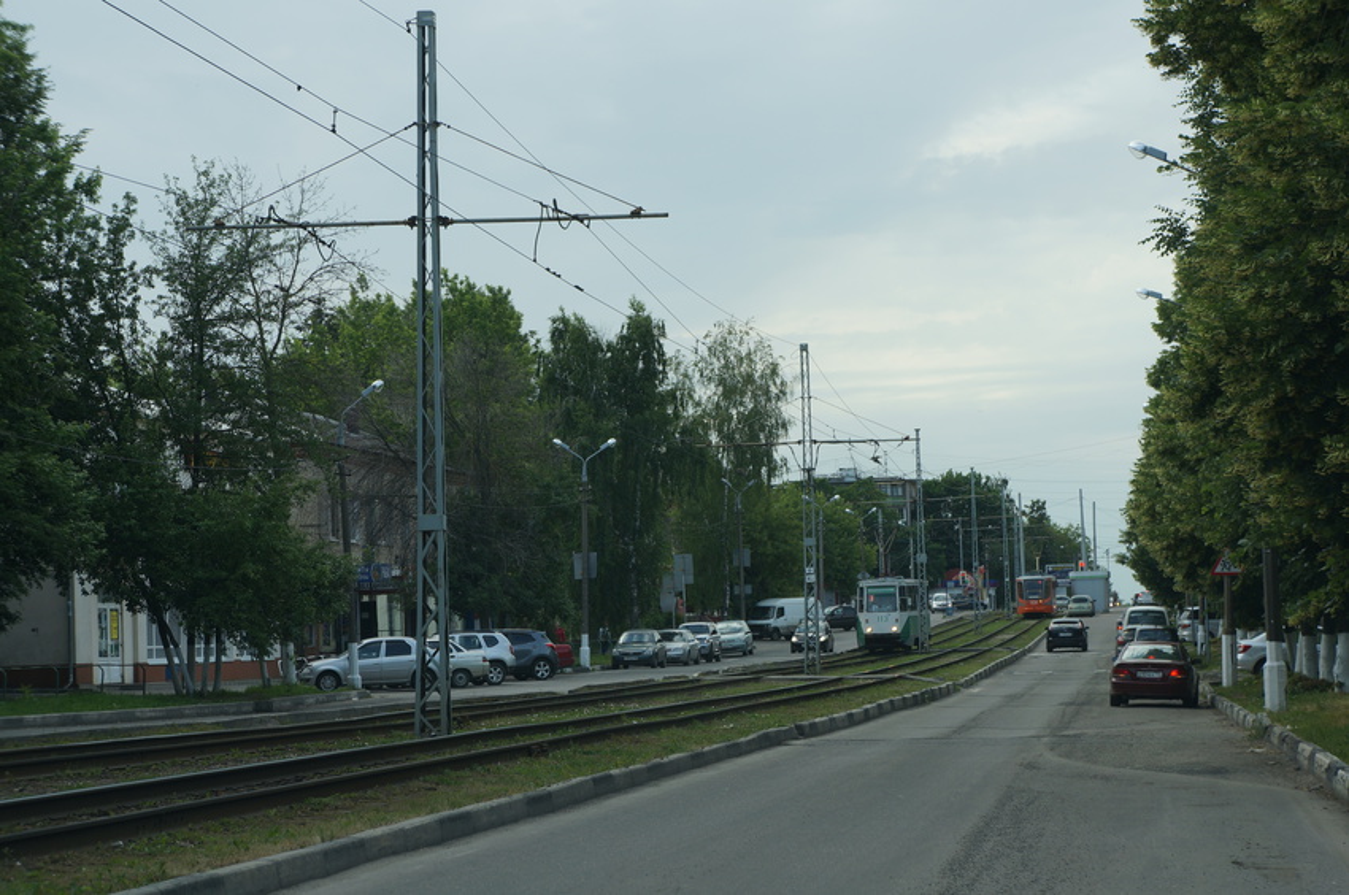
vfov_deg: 16.5
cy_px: 448
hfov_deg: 24.7
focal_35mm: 82
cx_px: 674
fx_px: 3087
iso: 100
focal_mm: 55
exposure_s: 1/160
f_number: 7.1
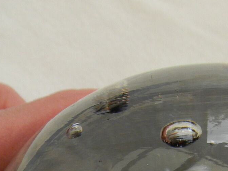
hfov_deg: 22.6
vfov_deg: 16.2
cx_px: 190
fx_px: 560
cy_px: 236
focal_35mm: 85
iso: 80
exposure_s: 1/572
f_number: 3.5
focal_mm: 5
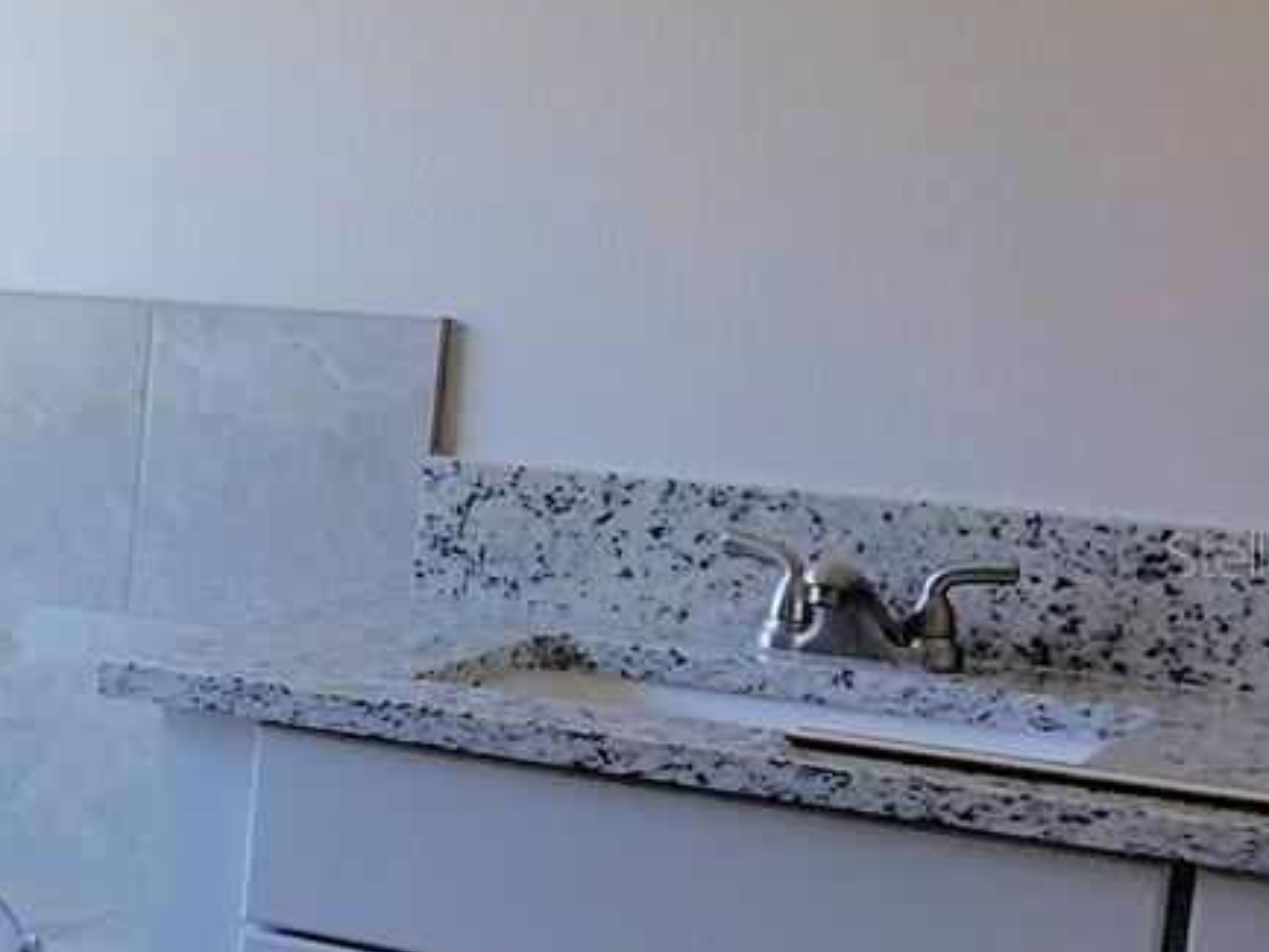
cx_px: -903
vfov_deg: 17.4
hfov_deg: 18.7
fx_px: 3117
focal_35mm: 85
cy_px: 554
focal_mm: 5.4
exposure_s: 1/60
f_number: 1.8
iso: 32
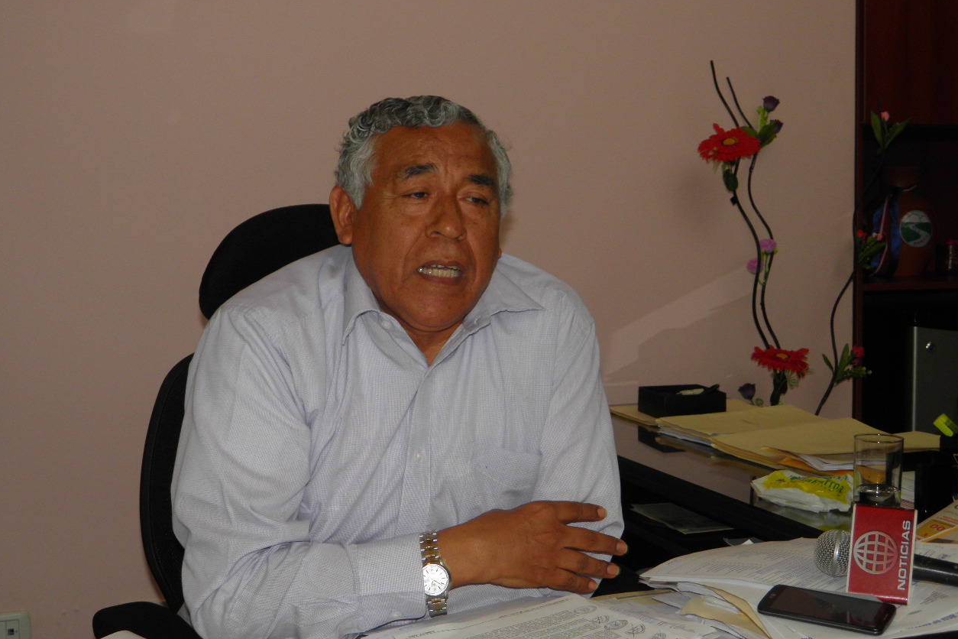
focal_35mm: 52
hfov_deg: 38.2
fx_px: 1384
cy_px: 321
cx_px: 474
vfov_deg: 26.0
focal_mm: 8.9
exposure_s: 1/80
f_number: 3.5
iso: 100
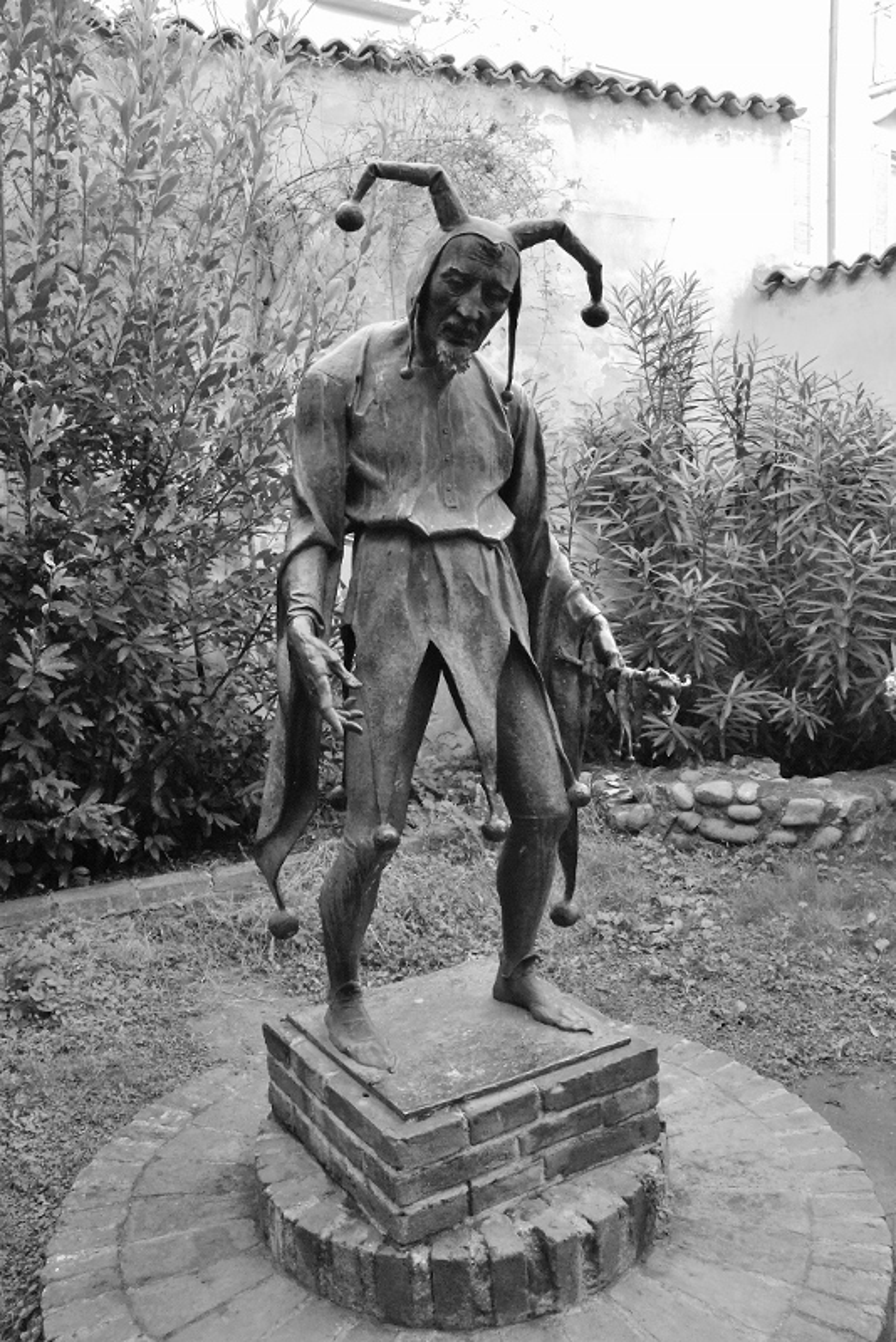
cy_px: 671
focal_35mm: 32
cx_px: 448
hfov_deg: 41.7
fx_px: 1175
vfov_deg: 59.5
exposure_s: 1/160
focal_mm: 21
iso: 6400
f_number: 13
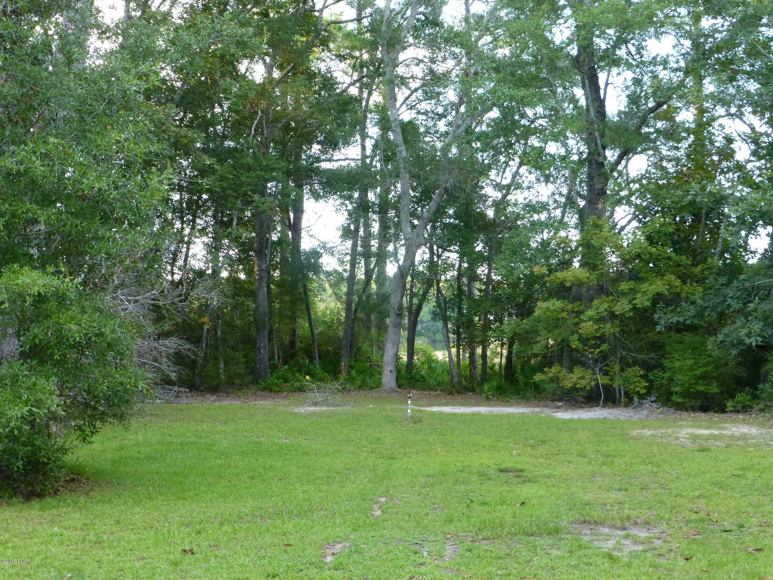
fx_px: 1206
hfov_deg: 35.5
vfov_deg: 27.0
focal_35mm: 54
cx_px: 386
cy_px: 290
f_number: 4.6
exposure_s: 1/60
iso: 320
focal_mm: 9.7
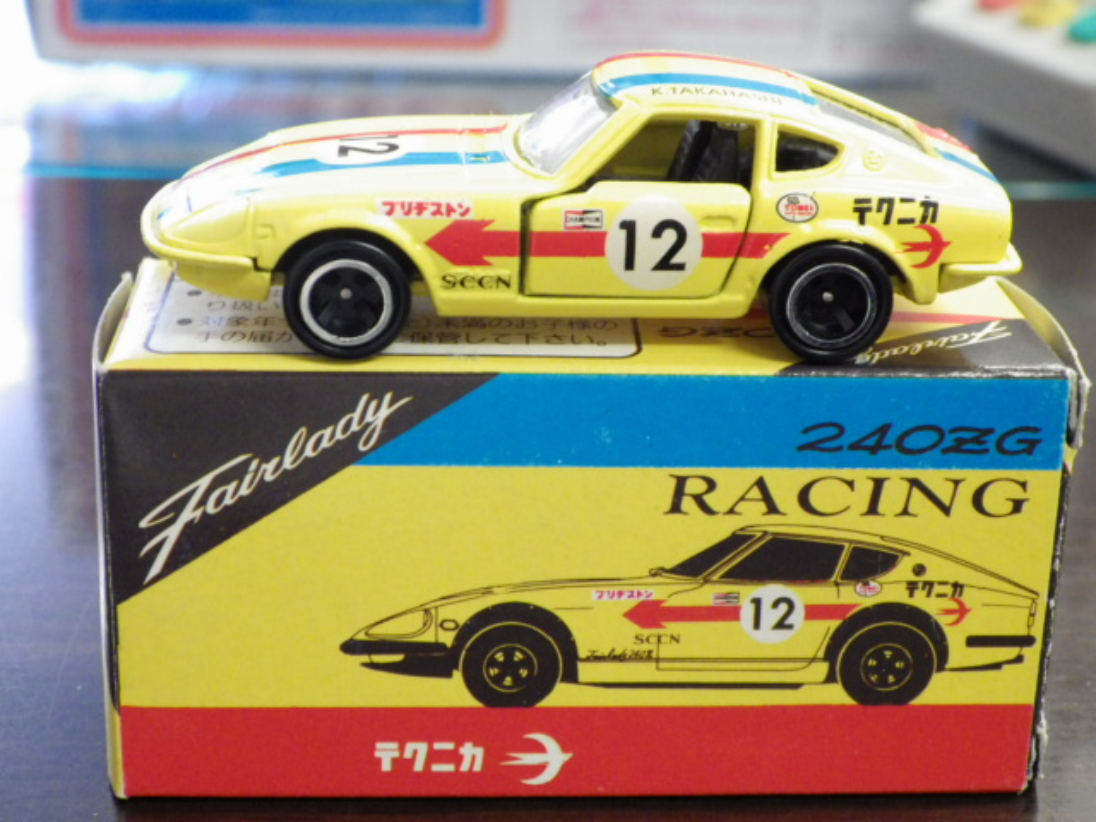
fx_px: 2248
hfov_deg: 27.4
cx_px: 548
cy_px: 411
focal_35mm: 71
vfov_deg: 20.7
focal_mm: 12.8
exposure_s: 1/30
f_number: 4.2
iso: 800
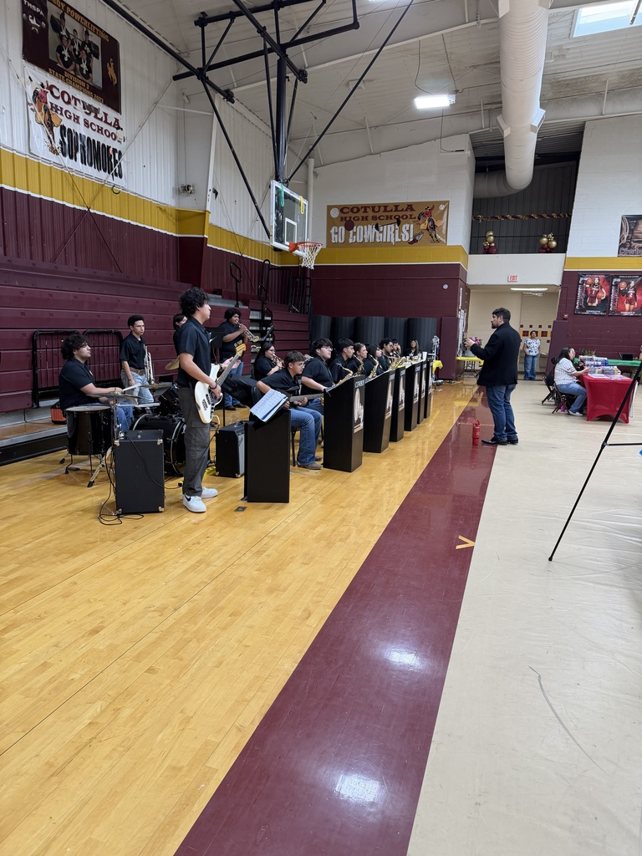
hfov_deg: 56.8
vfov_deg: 71.6
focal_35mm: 24
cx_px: 321
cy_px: 428
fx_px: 593
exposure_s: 1/120
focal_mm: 6.76
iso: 200
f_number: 1.78
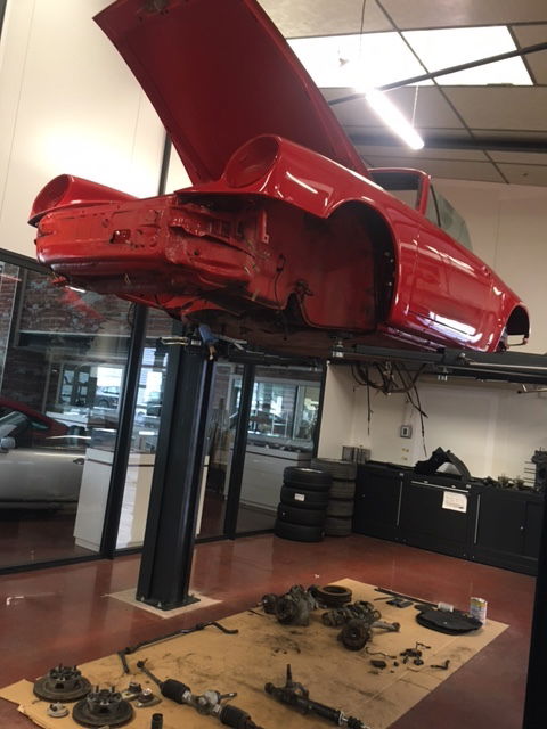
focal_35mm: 29
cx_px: 274
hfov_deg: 48.2
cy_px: 364
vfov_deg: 61.7
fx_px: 611
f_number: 2.2
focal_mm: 4.15
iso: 160
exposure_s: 1/33
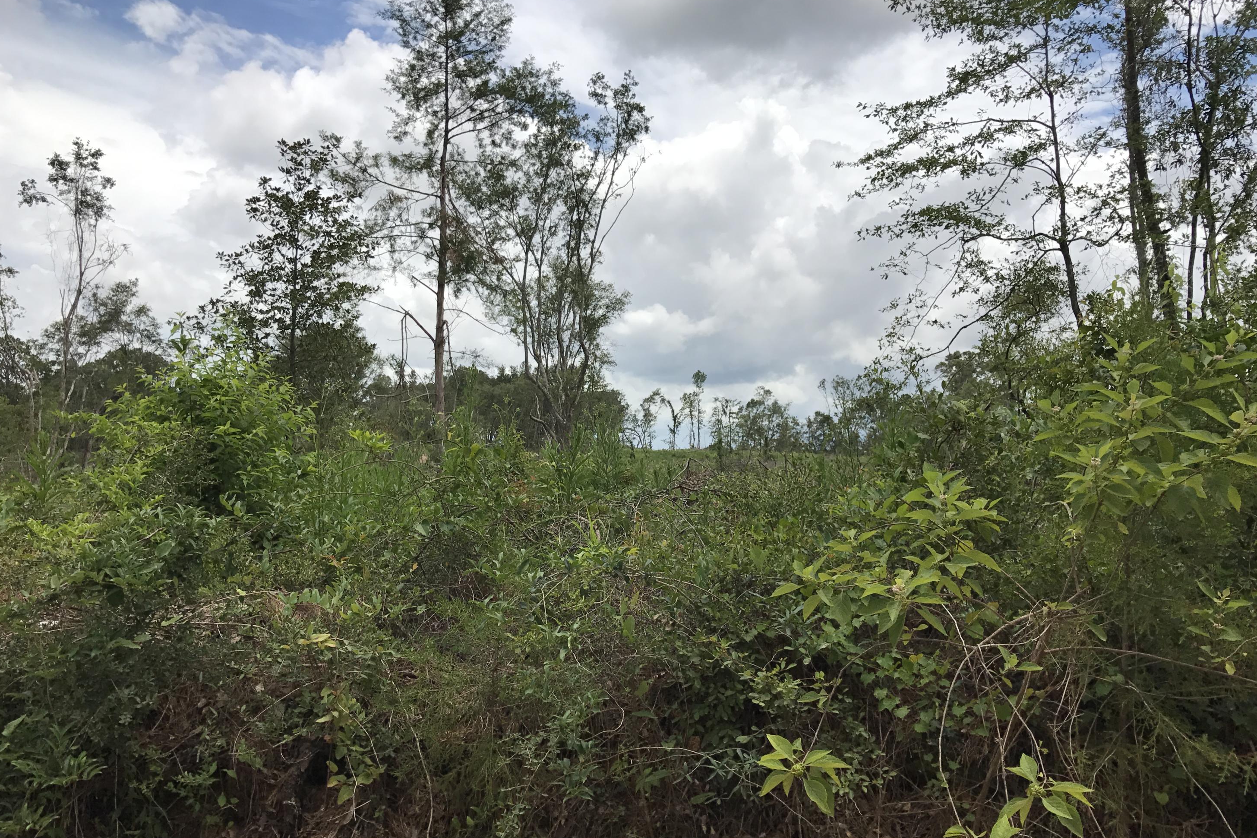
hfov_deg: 61.9
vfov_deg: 43.6
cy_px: 424
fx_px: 1047
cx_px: 624
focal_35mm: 30
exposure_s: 1/4000
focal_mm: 3.99
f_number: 1.8
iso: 20
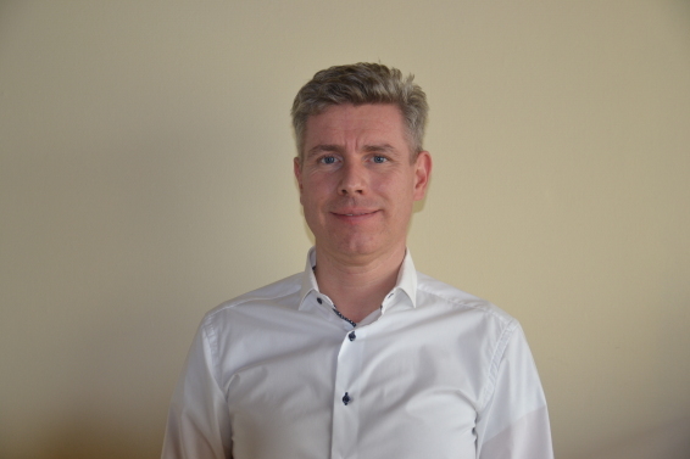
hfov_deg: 35.1
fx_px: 1092
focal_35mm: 57
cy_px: 230
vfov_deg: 23.8
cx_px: 345
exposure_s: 1/30
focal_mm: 38
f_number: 3.5
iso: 360
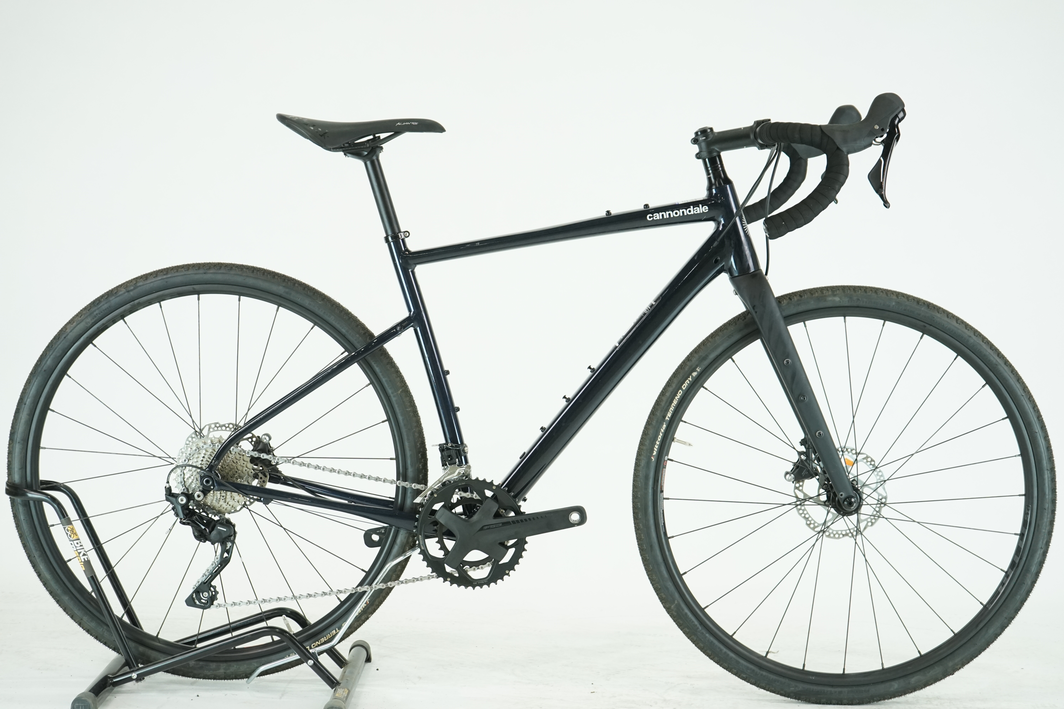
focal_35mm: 61
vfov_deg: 22.3
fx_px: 1803
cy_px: 354
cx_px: 532
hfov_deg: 32.9
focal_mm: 61
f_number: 5.6
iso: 1600
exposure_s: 1/200
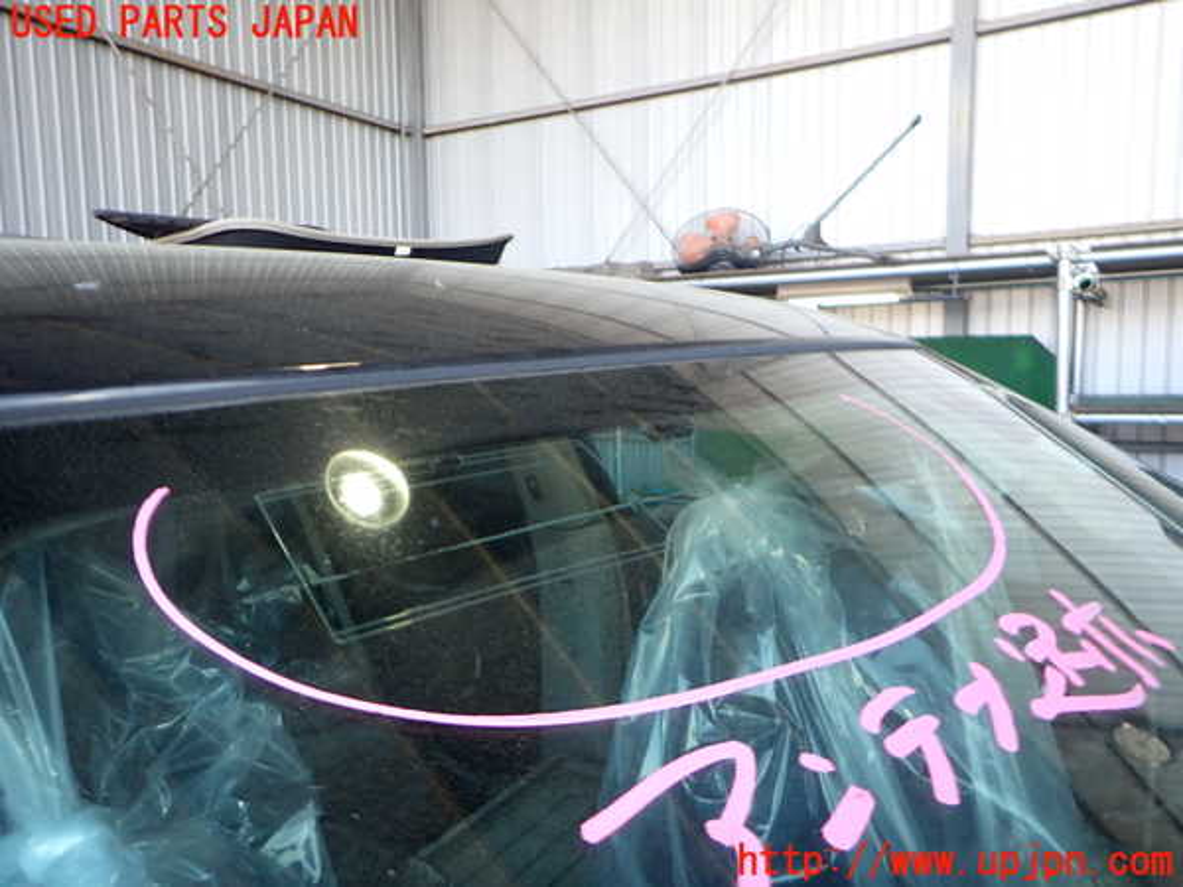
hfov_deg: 69.4
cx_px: 592
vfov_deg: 54.9
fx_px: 854
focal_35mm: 25
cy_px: 444
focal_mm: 4.5
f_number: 2
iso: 200
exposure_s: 1/125
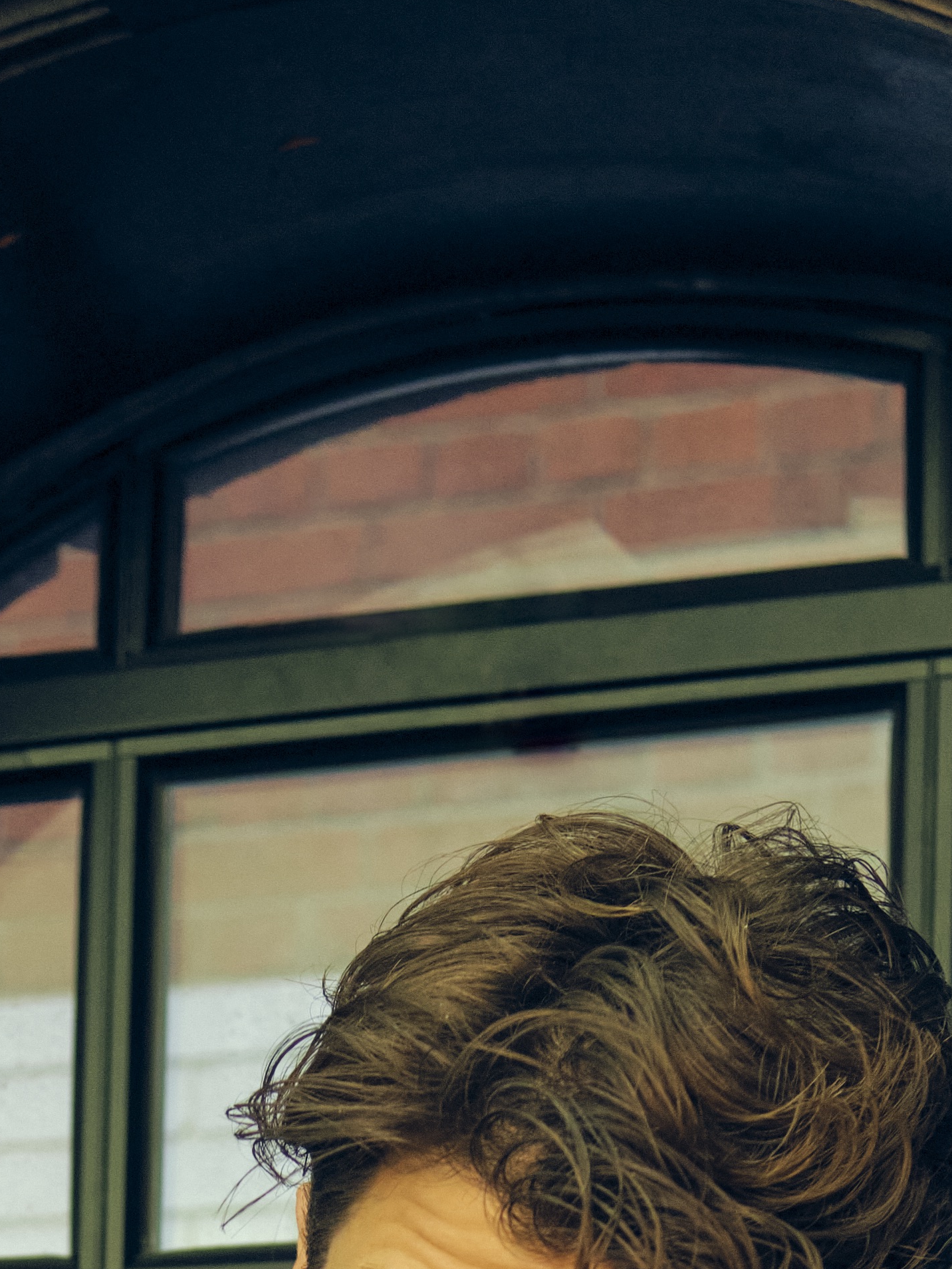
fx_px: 4033
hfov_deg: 13.4
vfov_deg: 16.1
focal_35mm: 110
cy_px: 1983
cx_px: 321
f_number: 2.8
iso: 2000
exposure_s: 1/125
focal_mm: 23
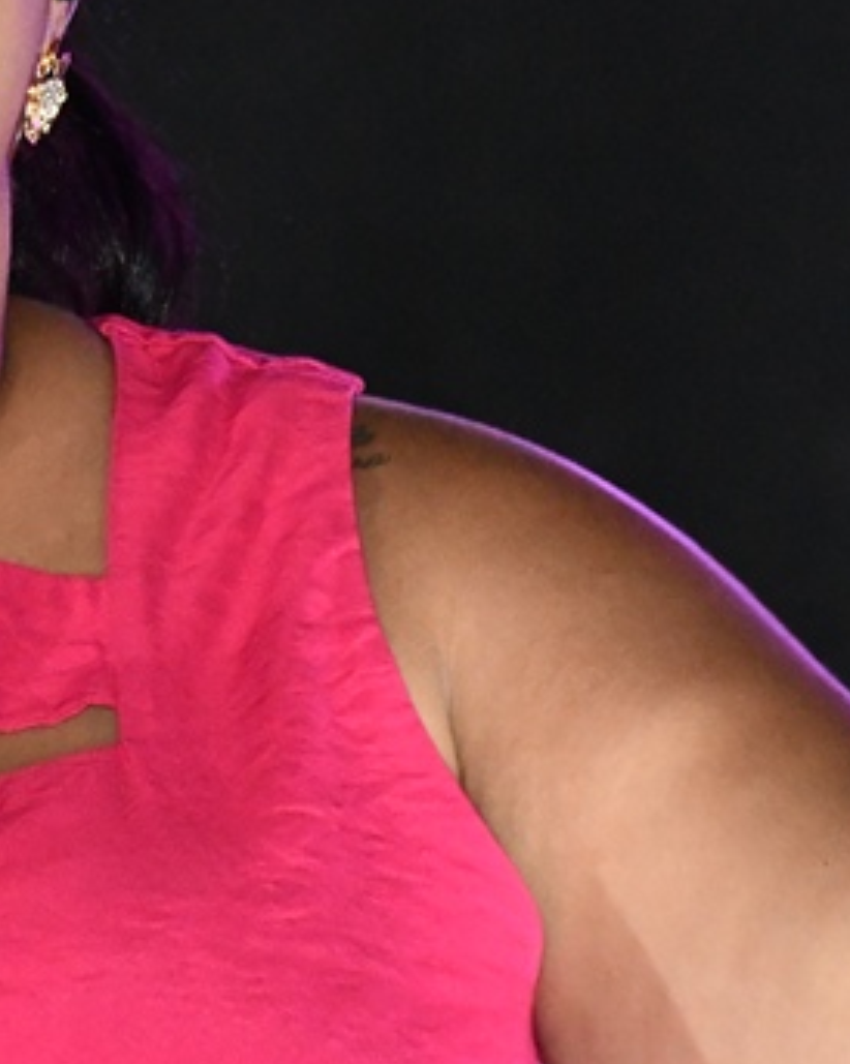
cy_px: 39
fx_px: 18538
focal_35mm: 589
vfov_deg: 3.3
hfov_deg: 2.6
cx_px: -152
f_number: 8
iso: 6400
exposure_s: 1/80
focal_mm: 140
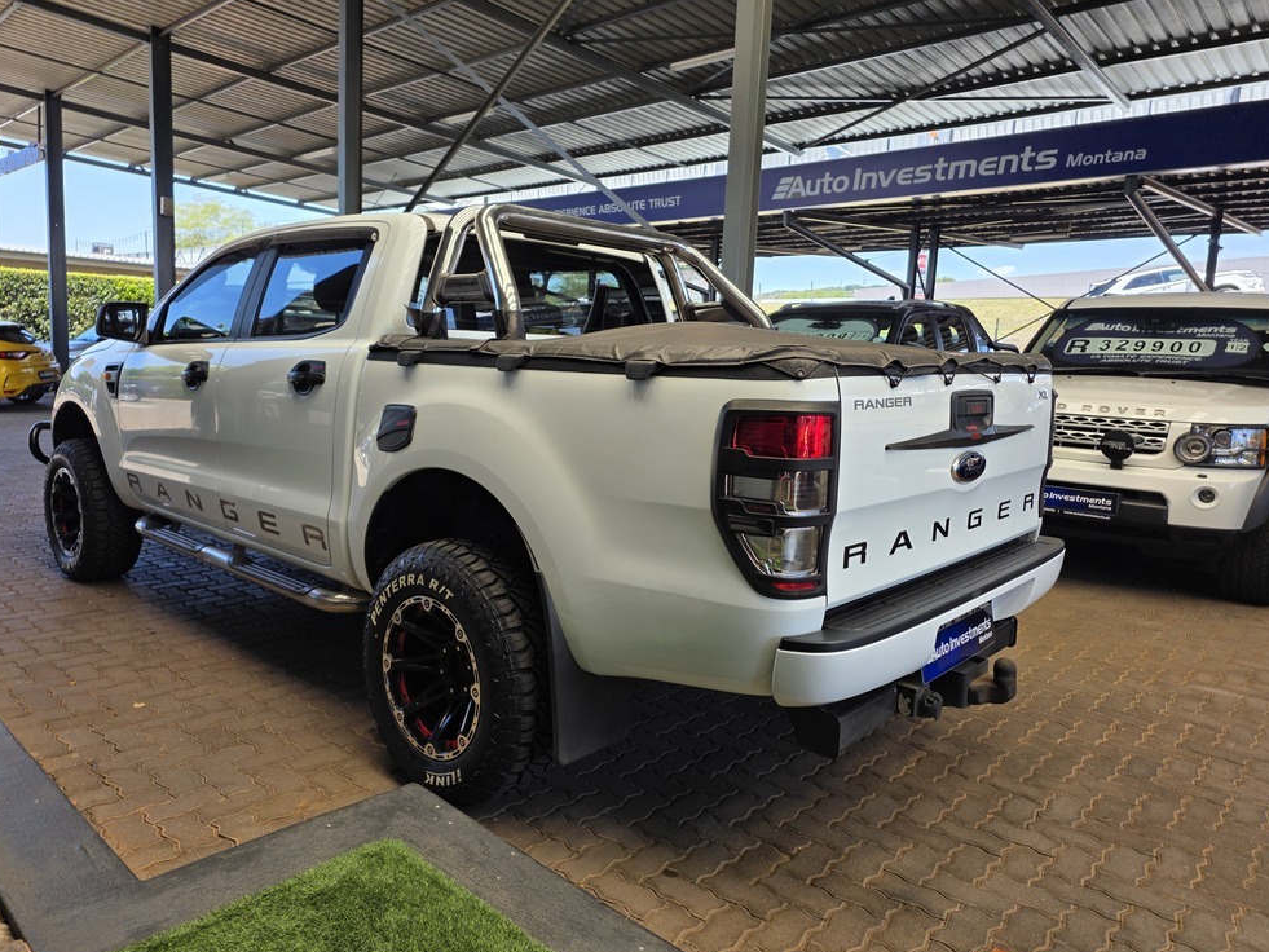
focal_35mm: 24
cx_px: 614
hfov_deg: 71.6
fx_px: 880
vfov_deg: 56.8
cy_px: 464
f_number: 1.7
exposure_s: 1/359
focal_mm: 6.25
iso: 25
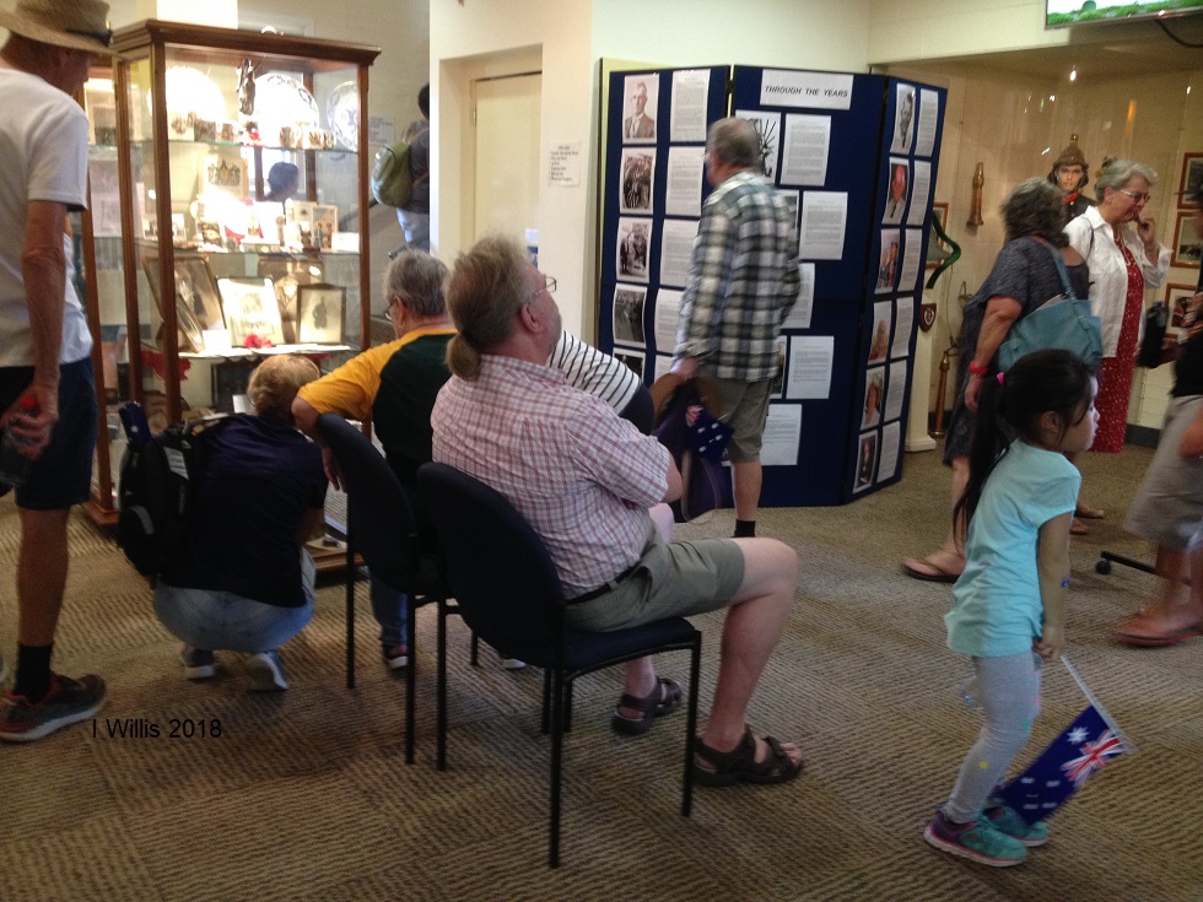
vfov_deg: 40.7
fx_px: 1216
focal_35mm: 35
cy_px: 451
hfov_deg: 52.6
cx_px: 602
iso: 200
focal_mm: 4.28
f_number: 2.4
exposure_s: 1/20
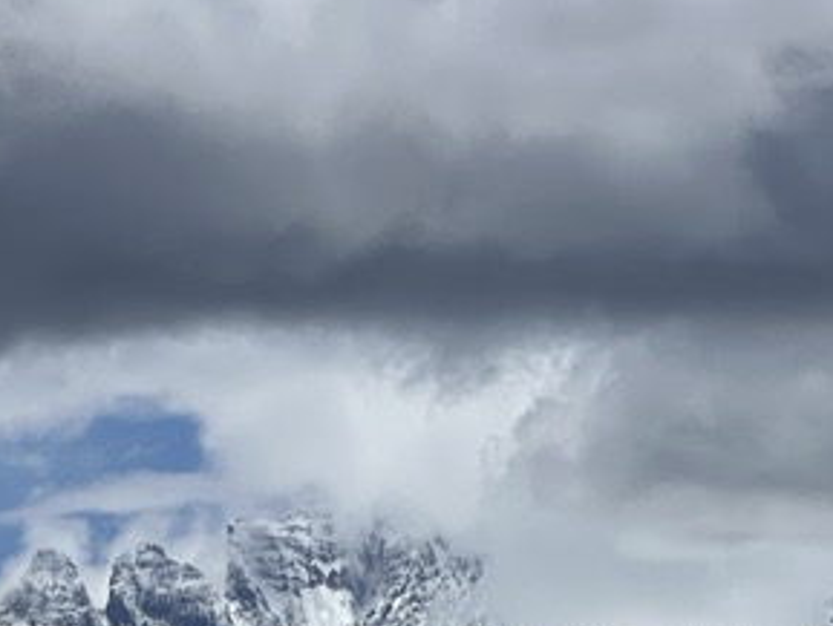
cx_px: 245
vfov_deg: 5.4
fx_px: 6572
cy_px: 508
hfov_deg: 7.2
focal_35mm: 273
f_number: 2.8
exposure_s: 1/2874
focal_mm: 9
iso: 32
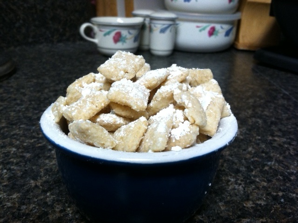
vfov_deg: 40.6
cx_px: 149
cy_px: 112
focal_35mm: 35
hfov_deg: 52.7
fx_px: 301
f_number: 2.8
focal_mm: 3.85
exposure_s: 1/15
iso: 160
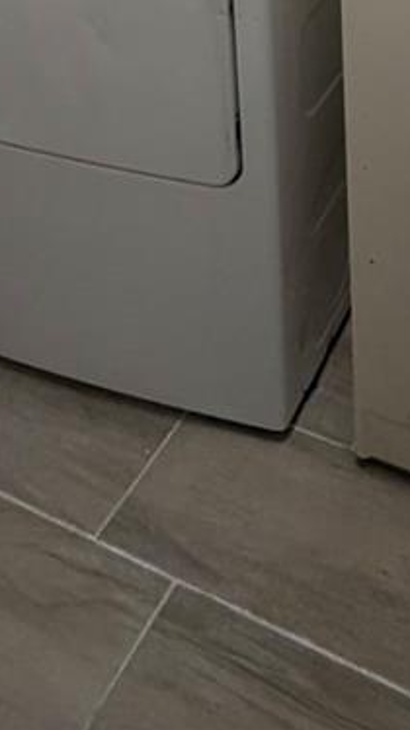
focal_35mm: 49
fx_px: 948
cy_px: -299
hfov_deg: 22.6
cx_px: 486
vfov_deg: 29.8
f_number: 2.2
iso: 250
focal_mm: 2.22
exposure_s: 1/120
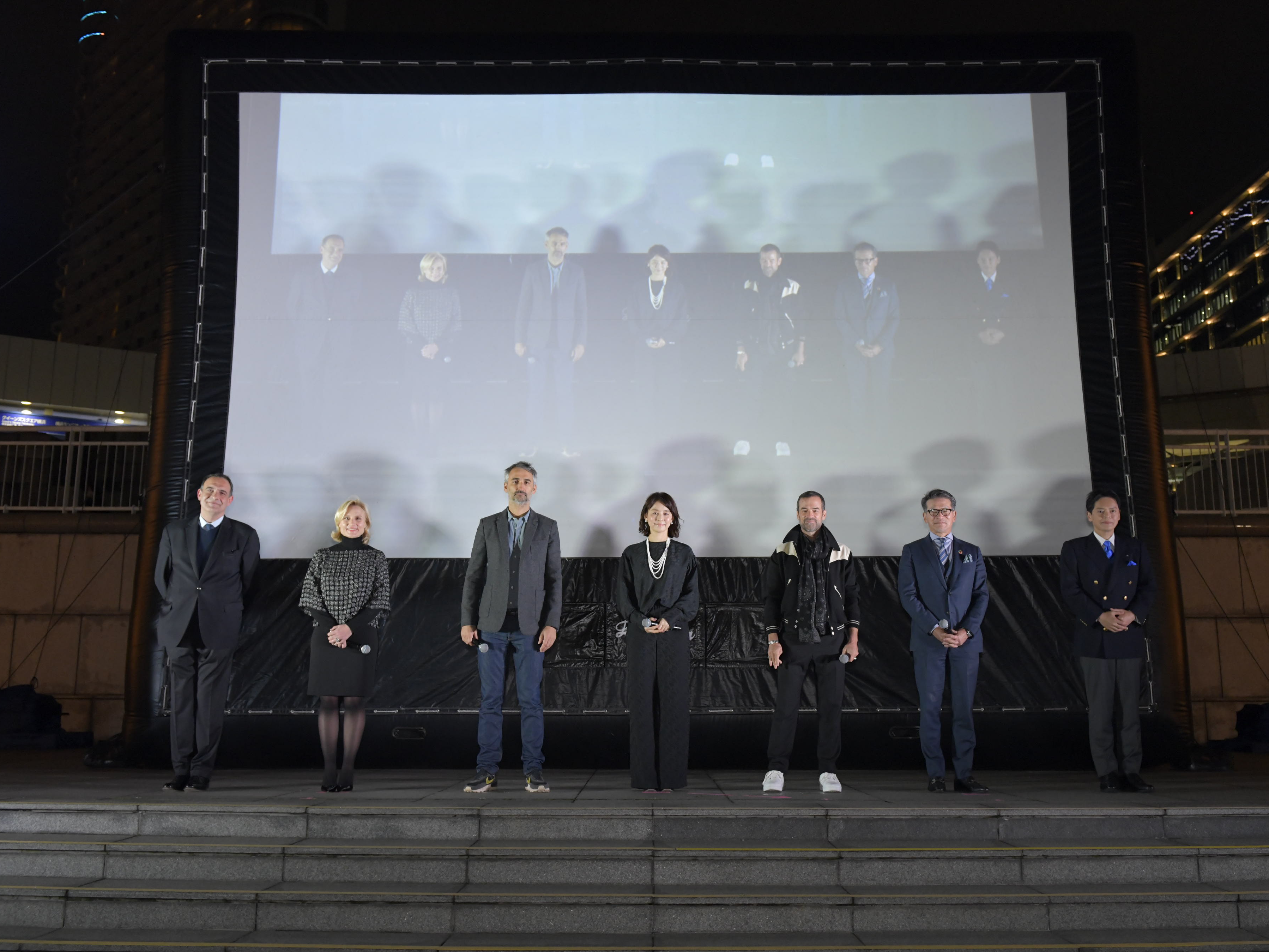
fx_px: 1173
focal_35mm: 32
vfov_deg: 44.2
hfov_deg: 56.8
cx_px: 651
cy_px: 485
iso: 2500
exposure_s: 1/125
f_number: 5.6
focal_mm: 29
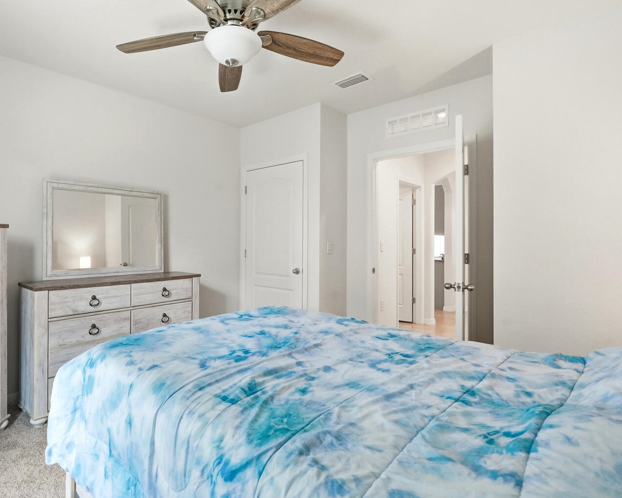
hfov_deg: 80.2
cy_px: 239
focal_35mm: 20
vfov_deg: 69.2
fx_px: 361
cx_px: 238
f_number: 8
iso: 2500
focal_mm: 16.5
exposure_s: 1/1600
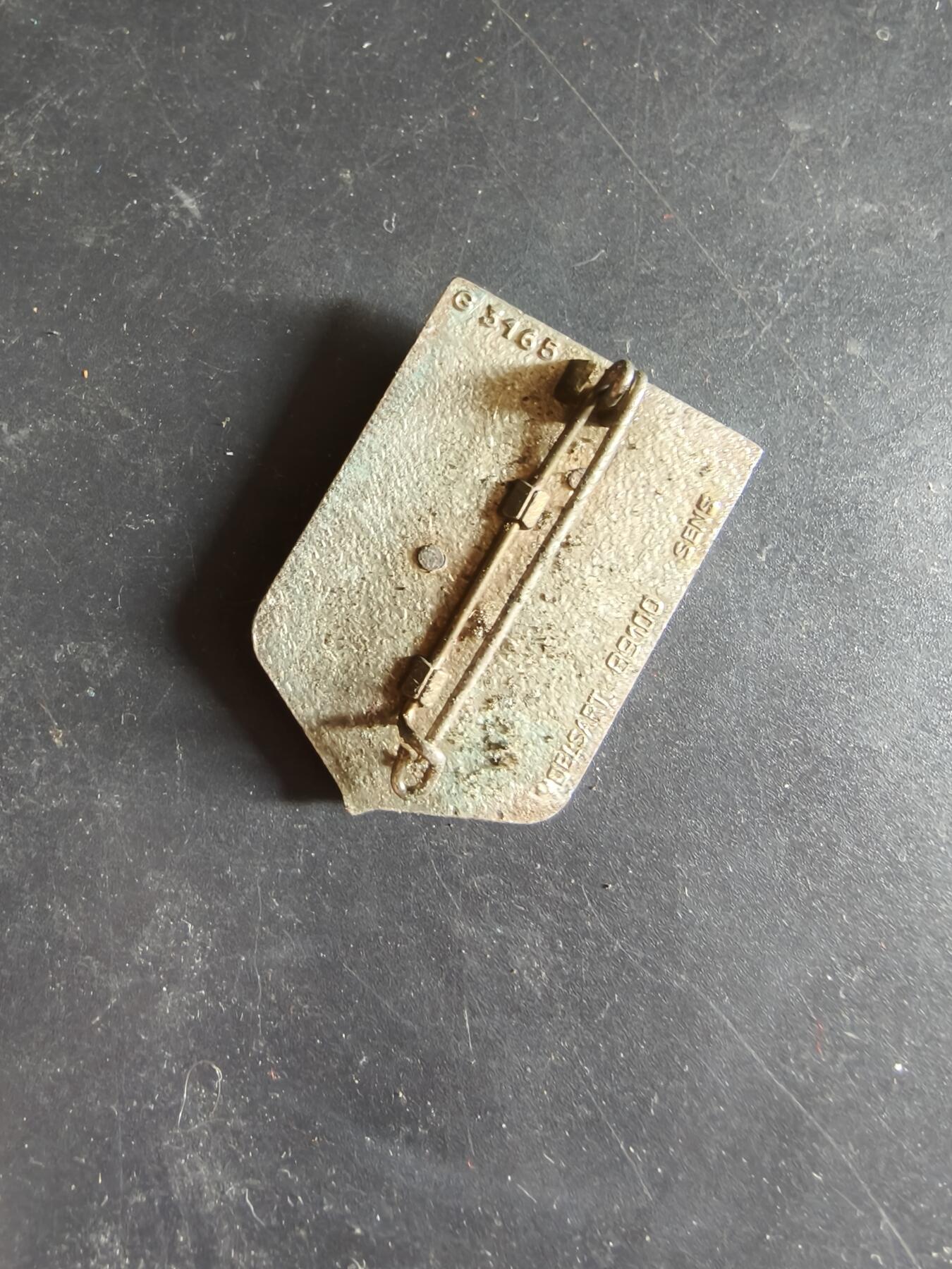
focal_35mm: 23
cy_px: 634
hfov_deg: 58.9
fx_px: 843
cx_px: 476
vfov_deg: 73.9
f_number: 2
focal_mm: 2.32
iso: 1000
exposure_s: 1/33.3
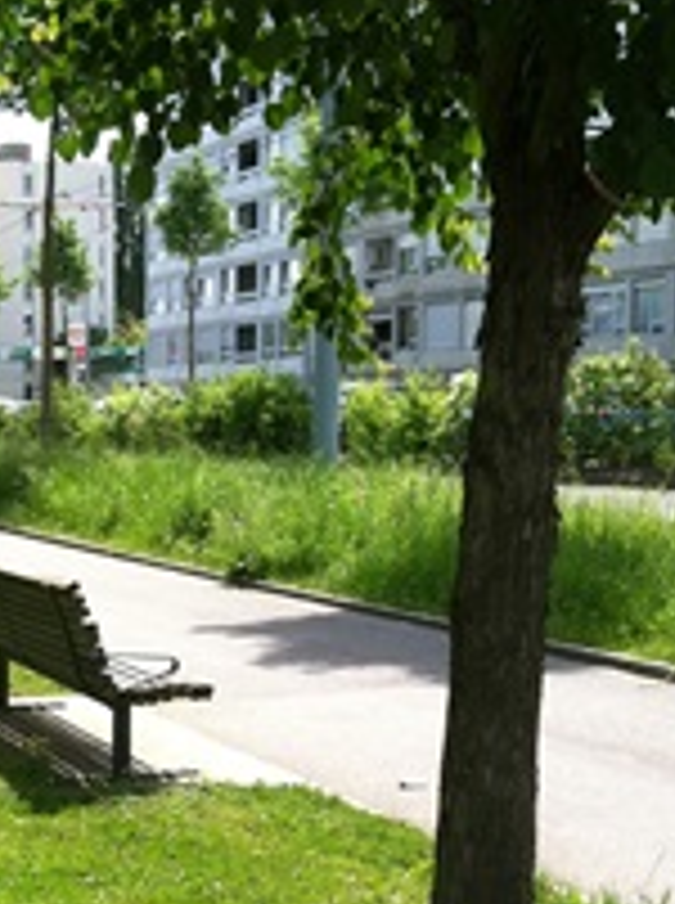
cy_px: 652
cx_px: 2
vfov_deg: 24.8
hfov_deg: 18.4
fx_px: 2034
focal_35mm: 78
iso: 80
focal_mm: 3.85
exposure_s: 1/487
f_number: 2.8
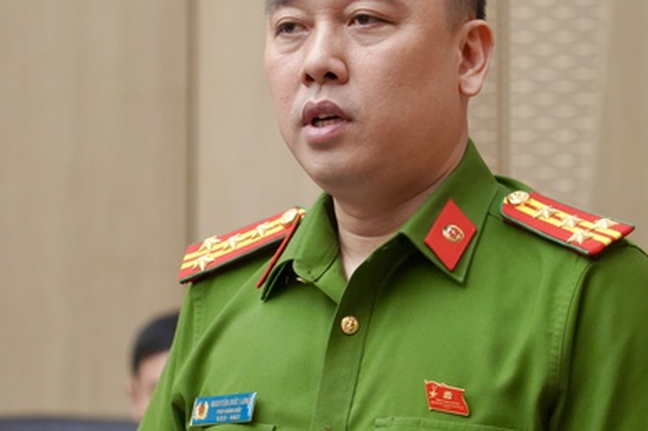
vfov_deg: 4.7
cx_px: 326
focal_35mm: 294
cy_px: 195
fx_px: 5287
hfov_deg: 7.0
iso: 3200
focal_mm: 178
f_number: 7.1
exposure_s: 1/200
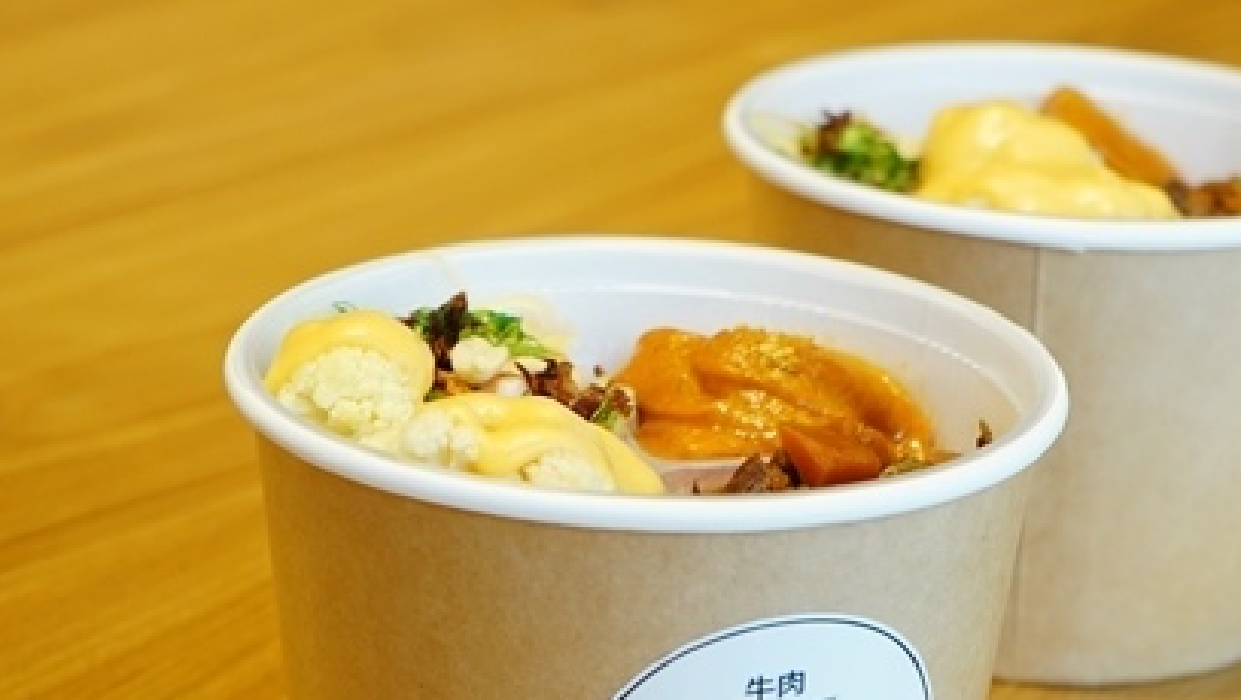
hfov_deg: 17.9
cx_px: 958
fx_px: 3918
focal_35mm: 119
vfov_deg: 10.2
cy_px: 336
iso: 400
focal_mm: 58
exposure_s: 1/60
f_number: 5
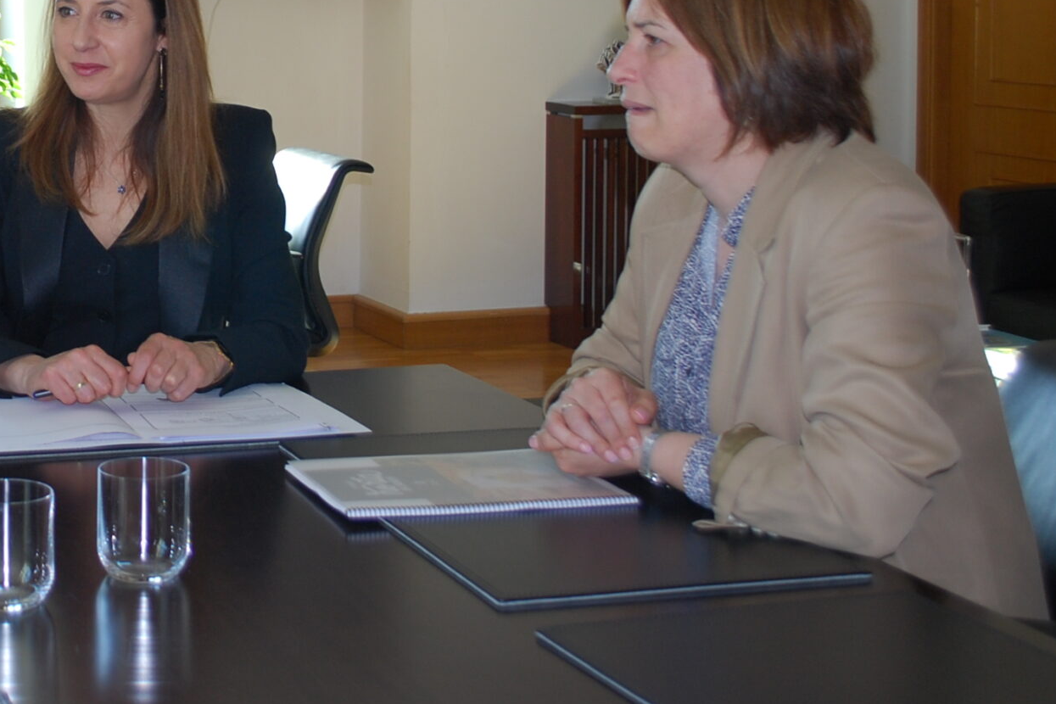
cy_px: 31
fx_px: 1995
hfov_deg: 28.1
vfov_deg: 19.5
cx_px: 36
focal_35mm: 68
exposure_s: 1/60
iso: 200
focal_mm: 22
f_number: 4
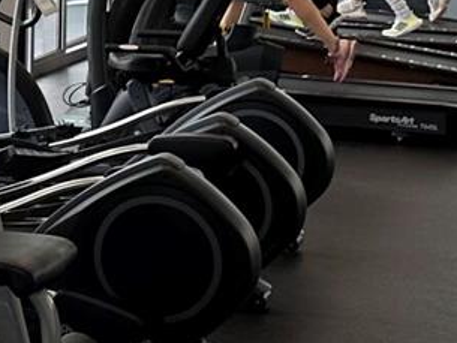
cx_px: -232
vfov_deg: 9.1
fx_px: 2126
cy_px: -109
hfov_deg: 11.7
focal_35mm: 161
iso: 80
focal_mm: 6.86
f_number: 1.78
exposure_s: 1/411
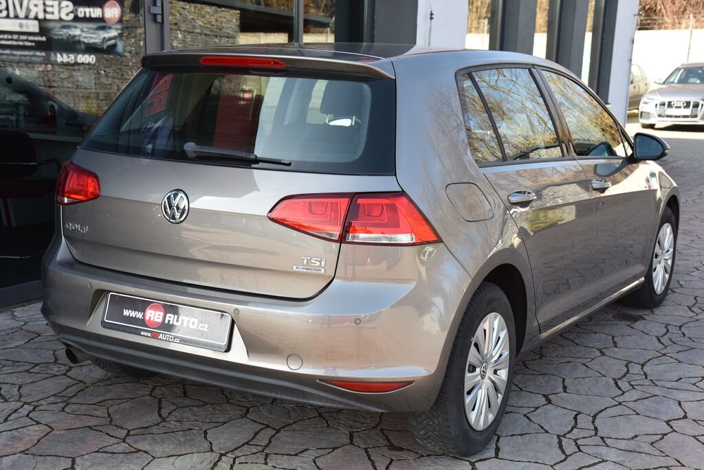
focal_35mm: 48
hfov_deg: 41.1
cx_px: 352
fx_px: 939
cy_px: 235
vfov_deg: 28.1
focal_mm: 48
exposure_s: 1/200
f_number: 7.1
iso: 500
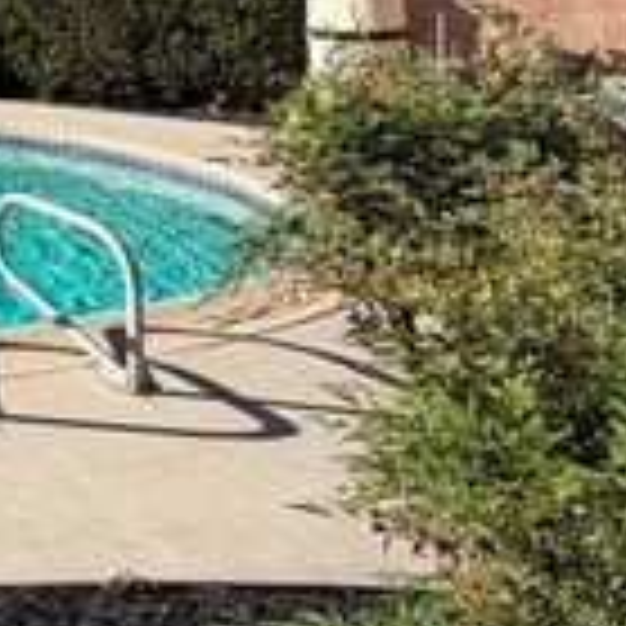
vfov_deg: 27.1
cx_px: -594
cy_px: -95
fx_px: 1166
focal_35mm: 57
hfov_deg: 19.3
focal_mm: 2.22
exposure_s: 1/770
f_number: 2.2
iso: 25
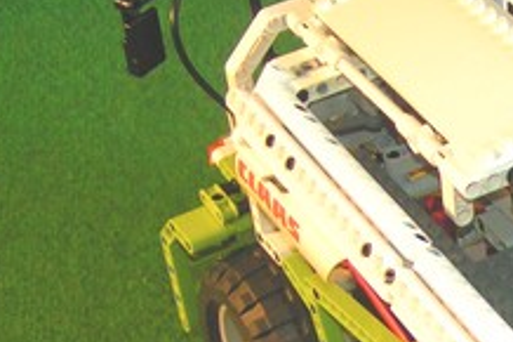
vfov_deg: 11.6
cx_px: 682
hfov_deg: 16.6
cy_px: 363
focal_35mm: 116
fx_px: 1652
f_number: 2.8
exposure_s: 1/40
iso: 100
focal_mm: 5.8
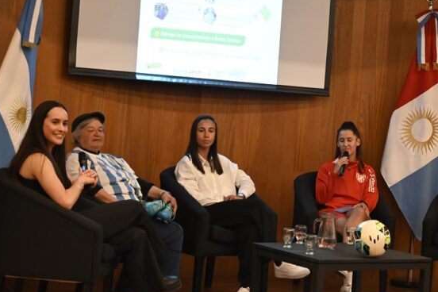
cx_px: 275
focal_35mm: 89
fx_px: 1083
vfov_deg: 15.4
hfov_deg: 22.8
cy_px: 123
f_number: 6
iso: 4000
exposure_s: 1/60
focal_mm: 64
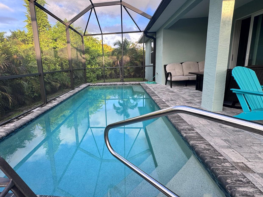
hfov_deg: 86.9
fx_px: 137
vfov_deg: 71.4
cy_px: 89
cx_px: 109
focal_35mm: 18
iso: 40
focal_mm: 2.22
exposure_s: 1/99
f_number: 2.2
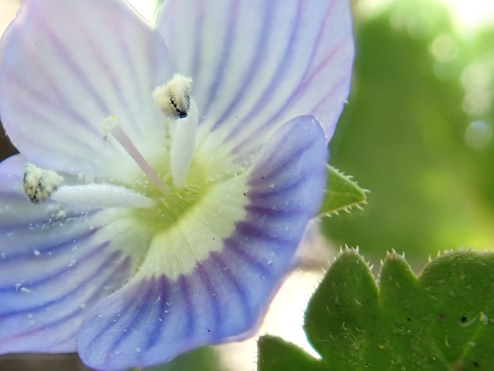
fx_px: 842
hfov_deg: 32.6
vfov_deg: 24.7
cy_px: 254
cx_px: 197
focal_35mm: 59
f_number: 3.2
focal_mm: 5.5
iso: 200
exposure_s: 1/160
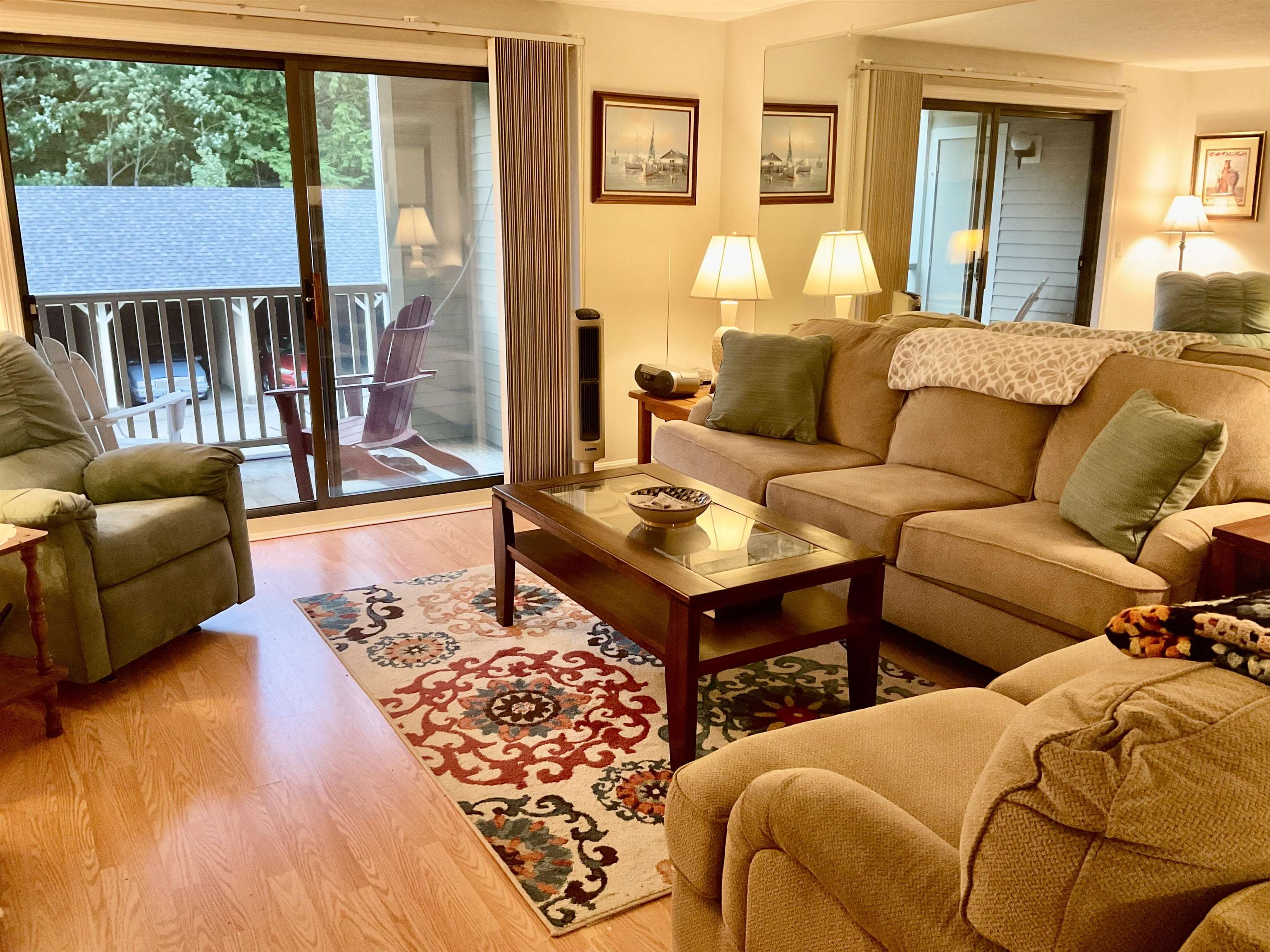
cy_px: 476
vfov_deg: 48.2
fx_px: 1064
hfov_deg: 61.7
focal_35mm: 29
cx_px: 635
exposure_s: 1/40
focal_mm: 3
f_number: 1.8
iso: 200
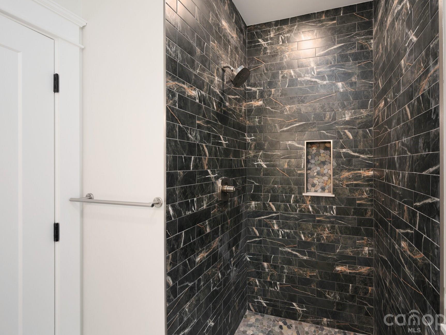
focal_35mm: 16
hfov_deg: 93.4
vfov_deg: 78.1
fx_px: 206
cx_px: 265
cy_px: 166
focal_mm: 14
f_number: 8
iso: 400
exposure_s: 1/60
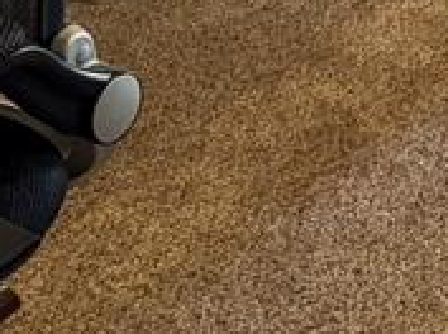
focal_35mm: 139
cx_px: 800
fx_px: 1795
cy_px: -624
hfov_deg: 12.9
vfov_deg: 8.9
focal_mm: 6.76
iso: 320
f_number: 1.78
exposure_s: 1/60
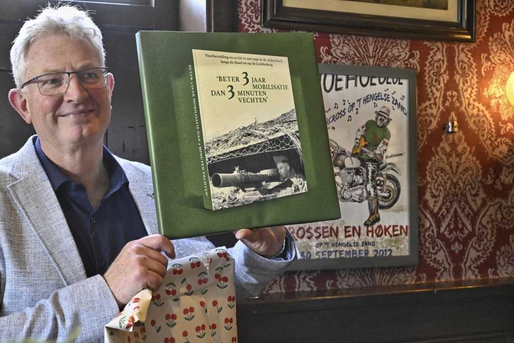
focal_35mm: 45
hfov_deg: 43.6
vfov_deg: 29.9
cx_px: 257
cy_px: 172
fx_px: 643
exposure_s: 1/100
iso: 7200
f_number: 7.1
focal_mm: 45
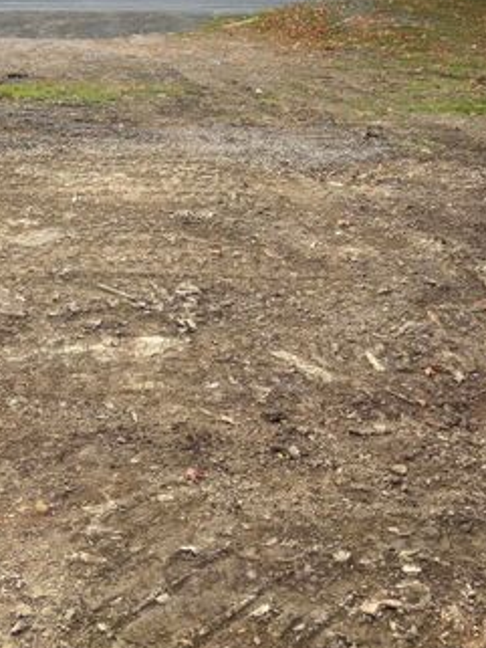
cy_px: 156
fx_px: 1010
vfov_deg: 34.7
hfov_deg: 26.8
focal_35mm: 54
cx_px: 137
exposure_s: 1/1567
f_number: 1.6
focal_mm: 5.96
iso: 50
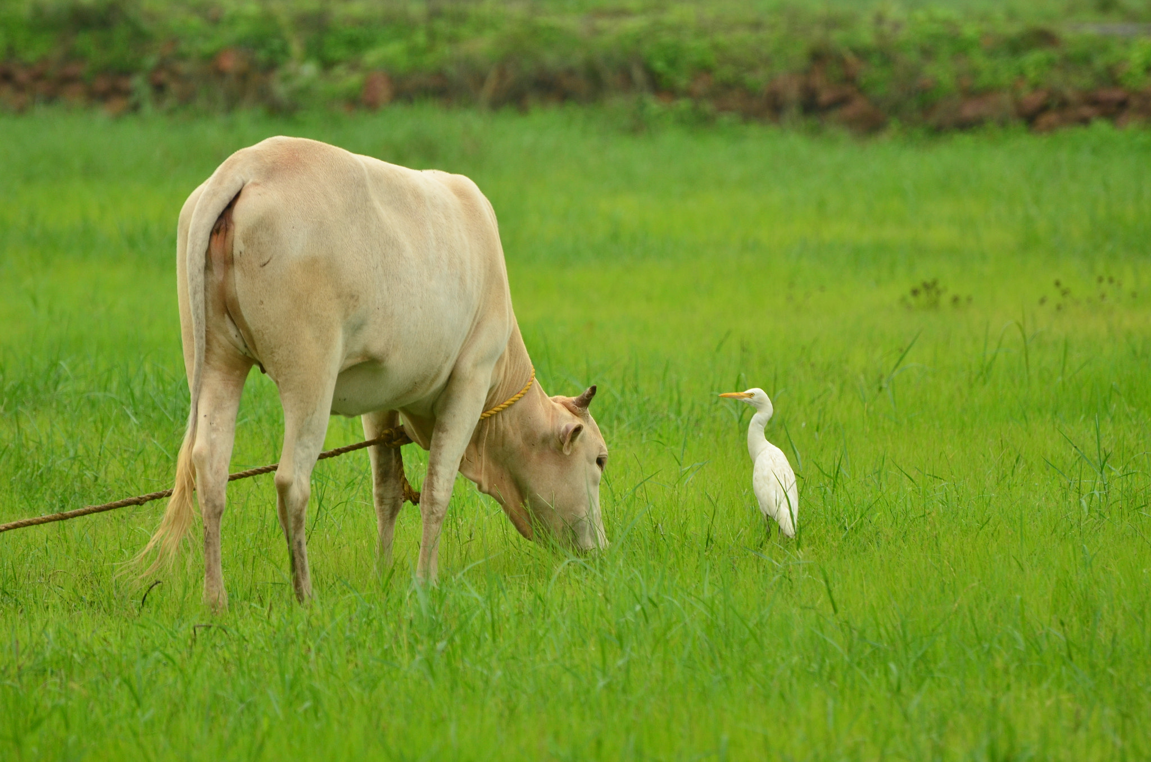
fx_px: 13399
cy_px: 381
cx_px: 576
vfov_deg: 3.3
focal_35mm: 420
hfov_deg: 4.9
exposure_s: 1/320
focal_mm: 280
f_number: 5.6
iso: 400
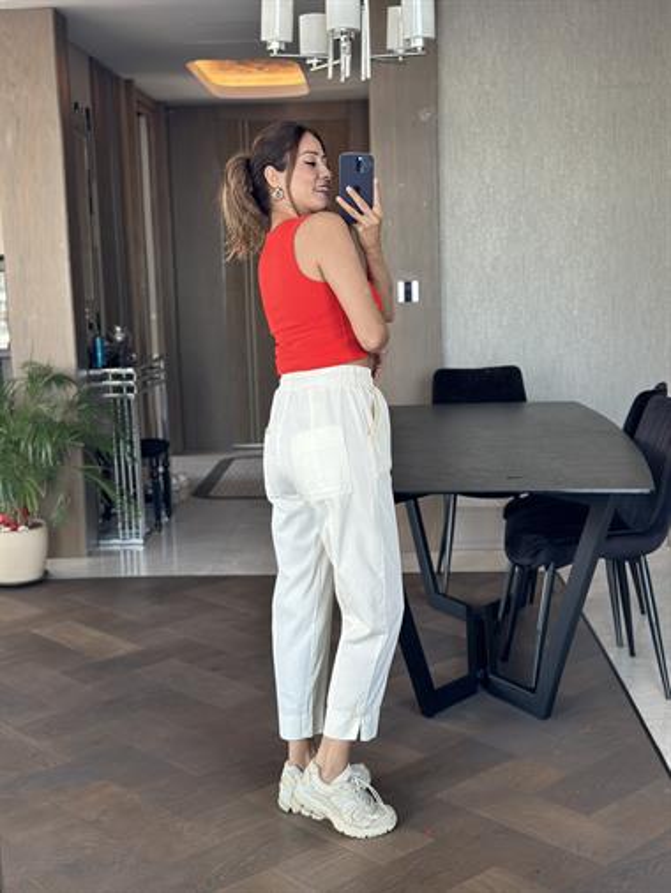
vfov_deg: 39.6
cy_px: 446
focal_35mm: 48
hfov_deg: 30.3
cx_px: 336
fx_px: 1240
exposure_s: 1/60
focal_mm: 6.86
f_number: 1.78
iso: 125
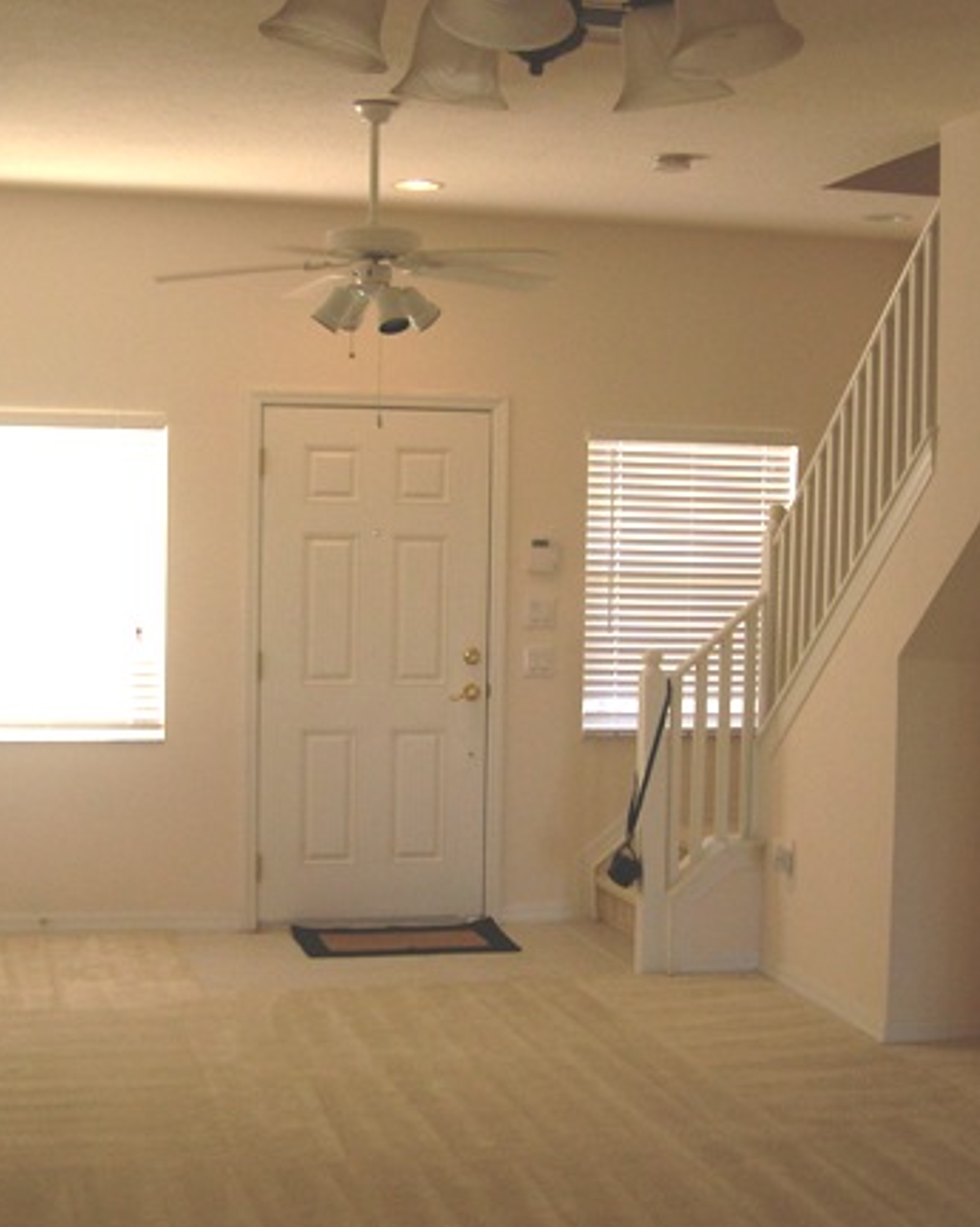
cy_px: 656
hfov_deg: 27.6
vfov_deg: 34.2
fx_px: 1996
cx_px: 531
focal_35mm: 55
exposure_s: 1/59.4
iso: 100
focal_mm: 8
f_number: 2.8
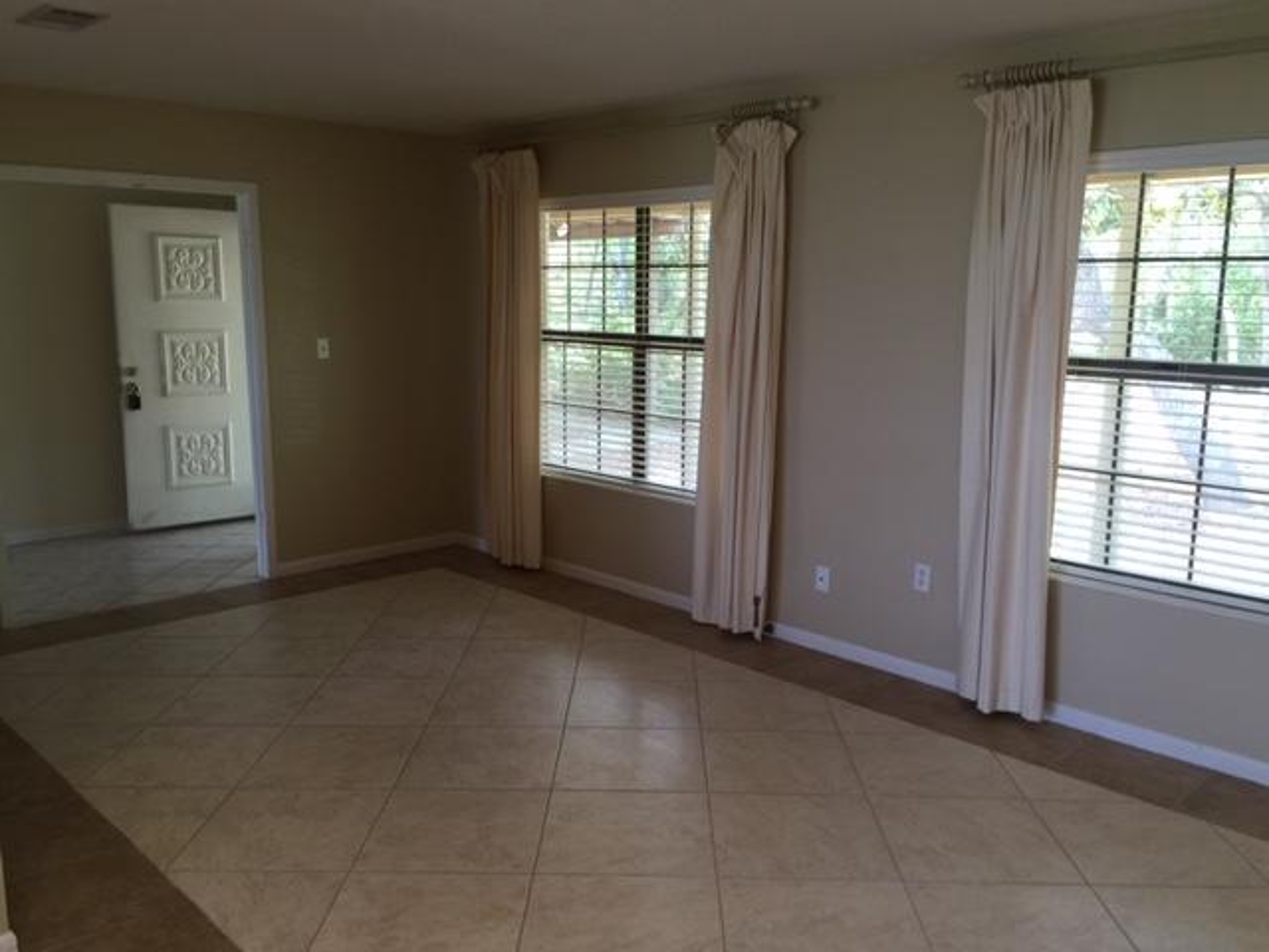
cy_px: 476
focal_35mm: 29
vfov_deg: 48.2
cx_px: 634
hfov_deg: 61.7
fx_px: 1063
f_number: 2.2
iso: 32
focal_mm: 4.15
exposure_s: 1/30
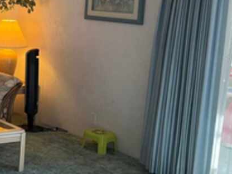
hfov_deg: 21.4
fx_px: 536
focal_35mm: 80
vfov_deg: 18.4
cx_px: -92
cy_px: 58
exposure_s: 1/120
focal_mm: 5.1
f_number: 1.6
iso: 80
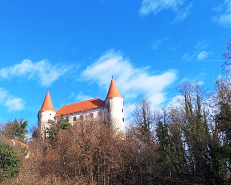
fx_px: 246
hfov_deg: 49.1
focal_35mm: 36
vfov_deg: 40.7
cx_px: 69
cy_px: 121
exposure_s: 1/614
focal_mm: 5.59
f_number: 1.88
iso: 50
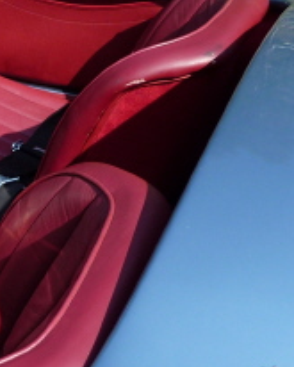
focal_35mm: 85
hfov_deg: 17.6
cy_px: 86
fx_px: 924
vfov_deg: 22.2
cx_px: -5
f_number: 3.3
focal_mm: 4.7
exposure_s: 1/640
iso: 100
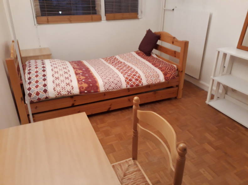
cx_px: 124
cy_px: 92
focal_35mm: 27
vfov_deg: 51.3
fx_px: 193
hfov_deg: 65.3
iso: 250
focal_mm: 3.71
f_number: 1.7
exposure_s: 1/24
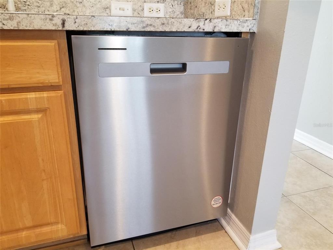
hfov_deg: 67.3
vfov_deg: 53.1
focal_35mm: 26
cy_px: 125
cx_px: 166
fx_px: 250
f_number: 1.7
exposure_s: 1/40
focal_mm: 4.25
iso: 160
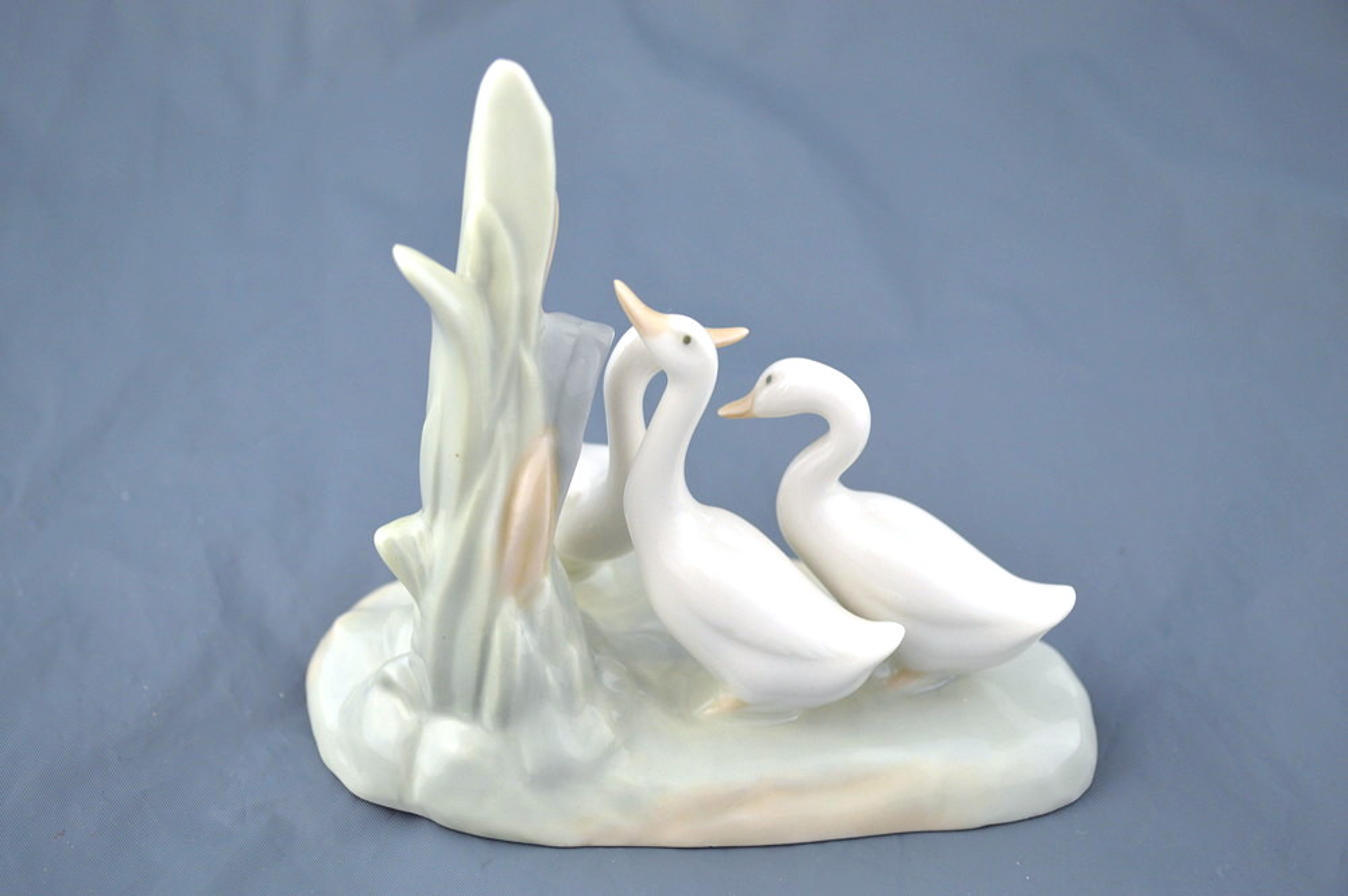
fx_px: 2020
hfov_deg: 36.9
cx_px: 674
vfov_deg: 25.0
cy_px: 448
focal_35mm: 54
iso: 400
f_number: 5
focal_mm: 36
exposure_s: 1/40
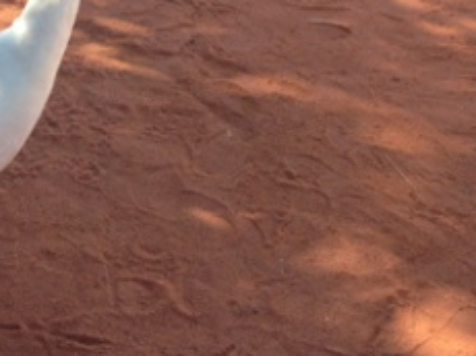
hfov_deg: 19.9
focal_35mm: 93
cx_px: -88
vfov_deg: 15.7
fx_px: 1277
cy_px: 46
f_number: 2.4
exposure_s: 1/219
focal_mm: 4.28
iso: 50
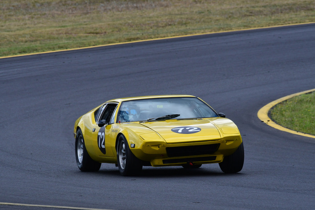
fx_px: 6565
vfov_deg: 1.8
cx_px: 158
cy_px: 105
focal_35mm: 750
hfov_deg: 2.7
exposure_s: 1/640
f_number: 11
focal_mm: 500
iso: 500
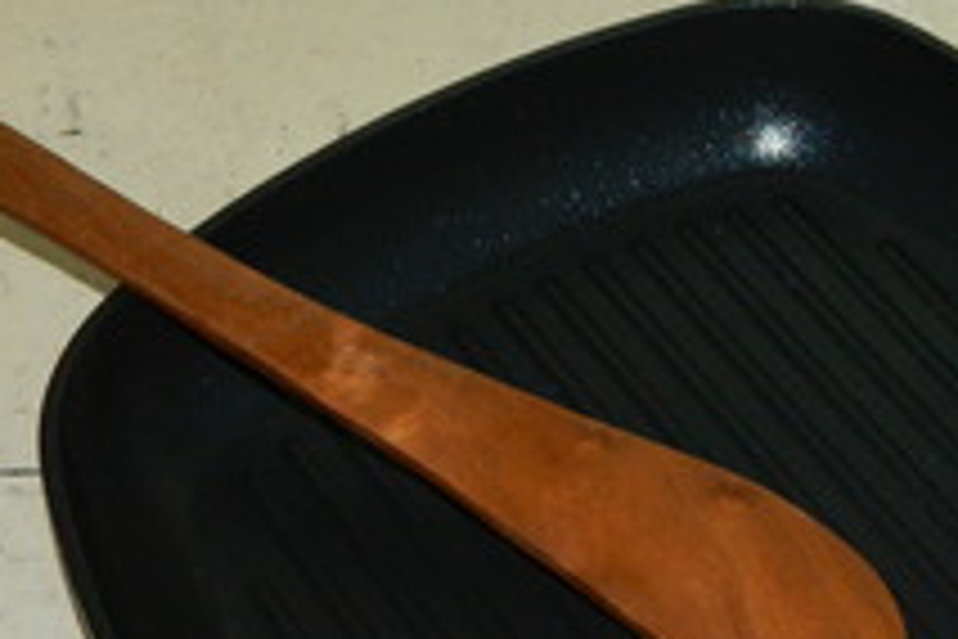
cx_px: 850
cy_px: 394
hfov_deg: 20.0
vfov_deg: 13.7
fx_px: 2661
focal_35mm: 100
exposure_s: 1/40
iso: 200
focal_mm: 7.3
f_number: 3.5
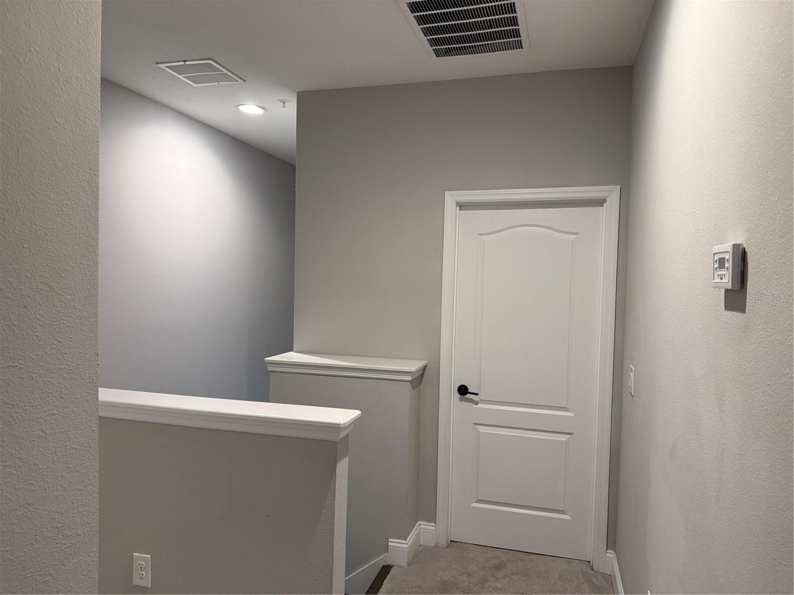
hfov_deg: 71.6
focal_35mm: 24
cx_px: 397
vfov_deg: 56.8
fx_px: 550
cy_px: 298
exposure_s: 1/60
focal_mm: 6.76
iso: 250
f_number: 1.78
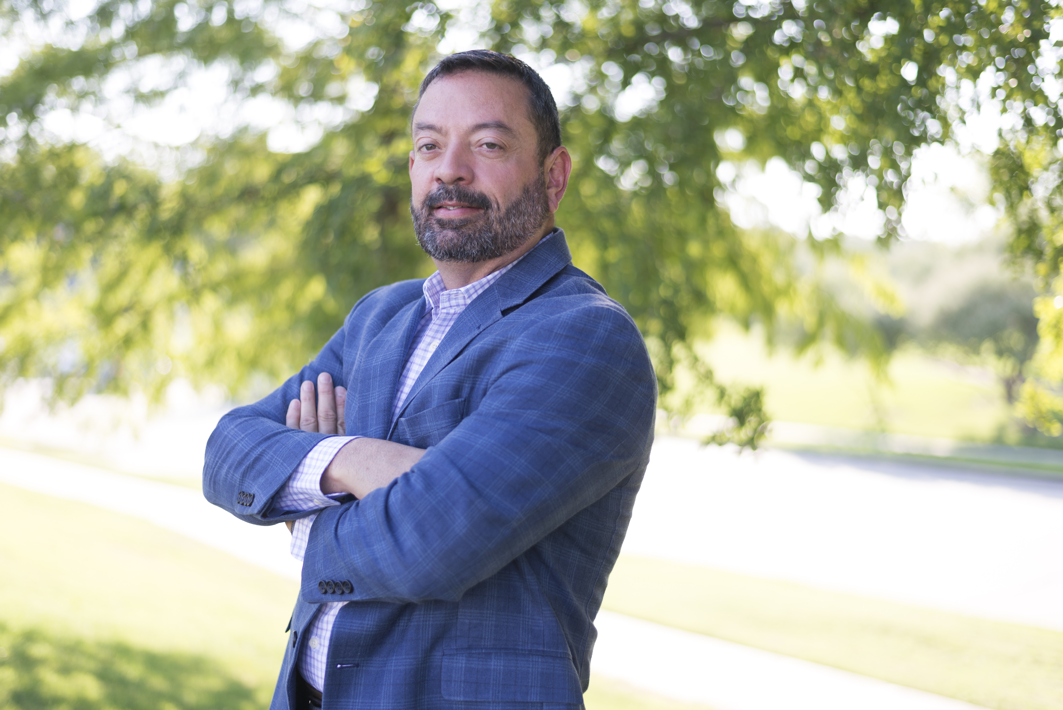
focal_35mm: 50
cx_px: 532
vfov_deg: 27.0
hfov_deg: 39.6
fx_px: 1477
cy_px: 355
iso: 100
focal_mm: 50
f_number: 1.8
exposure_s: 1/500
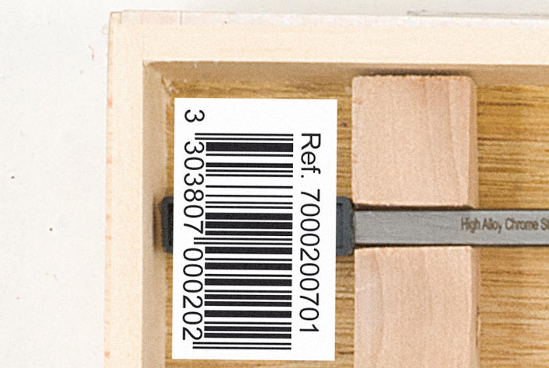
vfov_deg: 3.5
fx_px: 6016
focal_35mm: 394
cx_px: 1174
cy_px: 784
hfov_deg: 5.1
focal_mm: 48
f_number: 29
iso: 100
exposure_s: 2.5
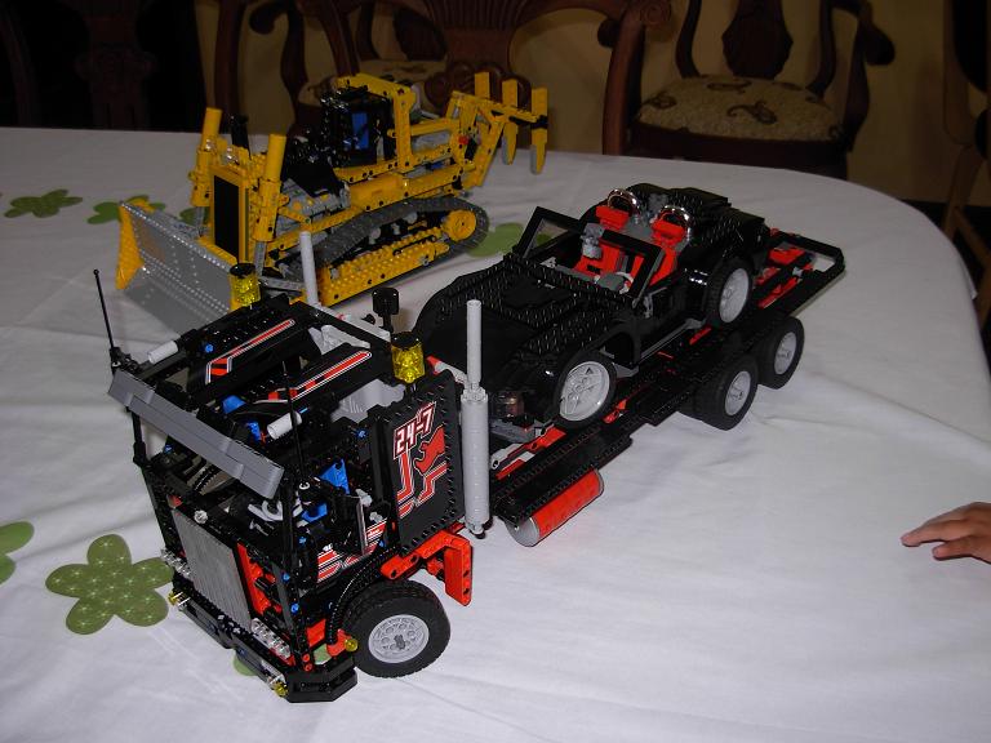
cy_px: 372
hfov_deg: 49.0
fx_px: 1088
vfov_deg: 37.7
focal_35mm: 38
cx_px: 496
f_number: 2.9
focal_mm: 6.3
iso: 79
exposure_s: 1/22.6
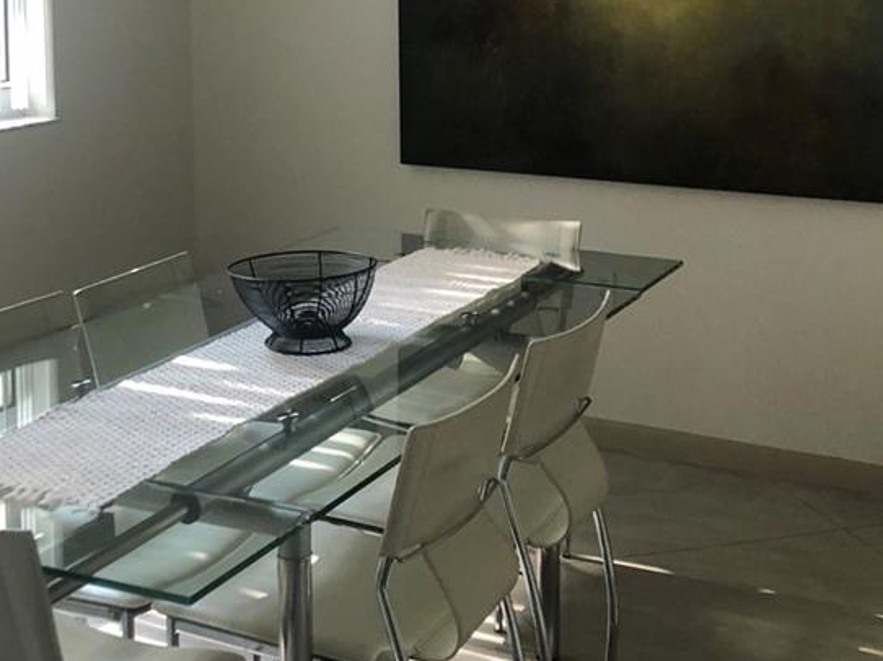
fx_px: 1581
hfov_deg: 31.1
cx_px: 367
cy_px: 29
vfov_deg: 22.9
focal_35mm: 62
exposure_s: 1/20
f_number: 1.8
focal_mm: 3.99
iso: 40
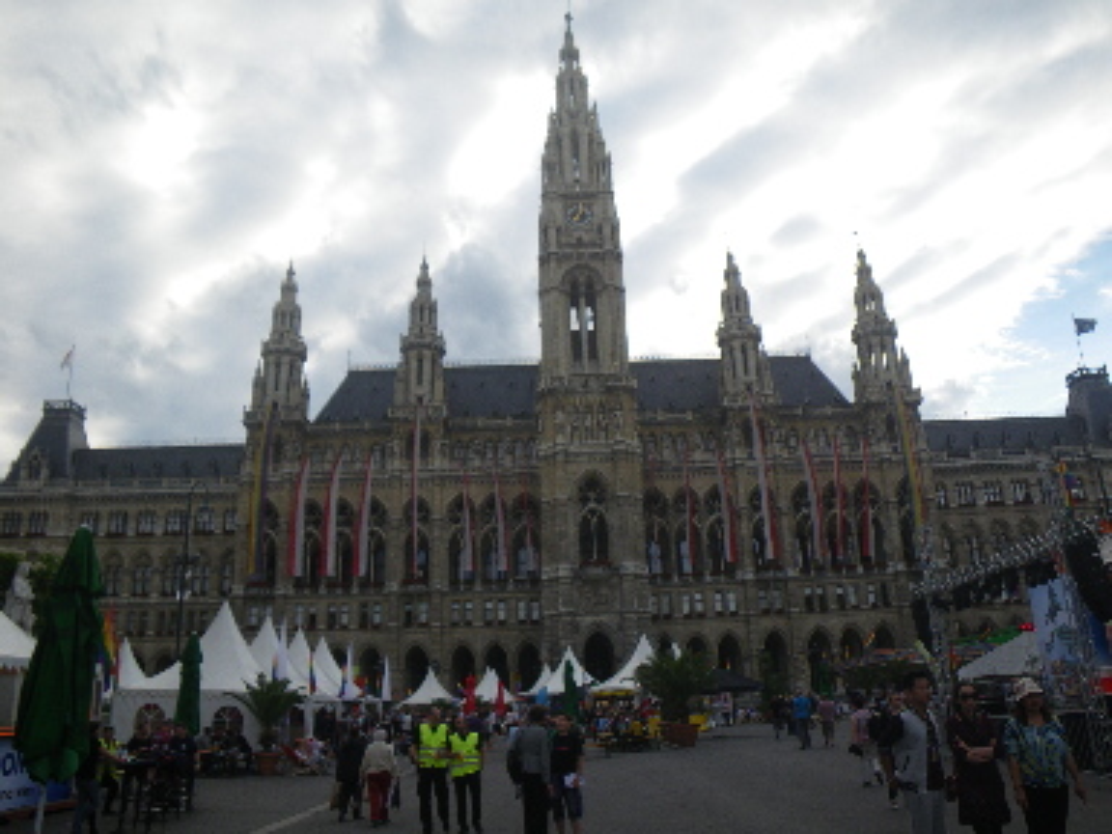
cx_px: 556
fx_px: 899
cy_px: 417
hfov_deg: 63.4
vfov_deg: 49.7
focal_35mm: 28
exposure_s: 1/200
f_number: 4.2
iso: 50
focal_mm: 5
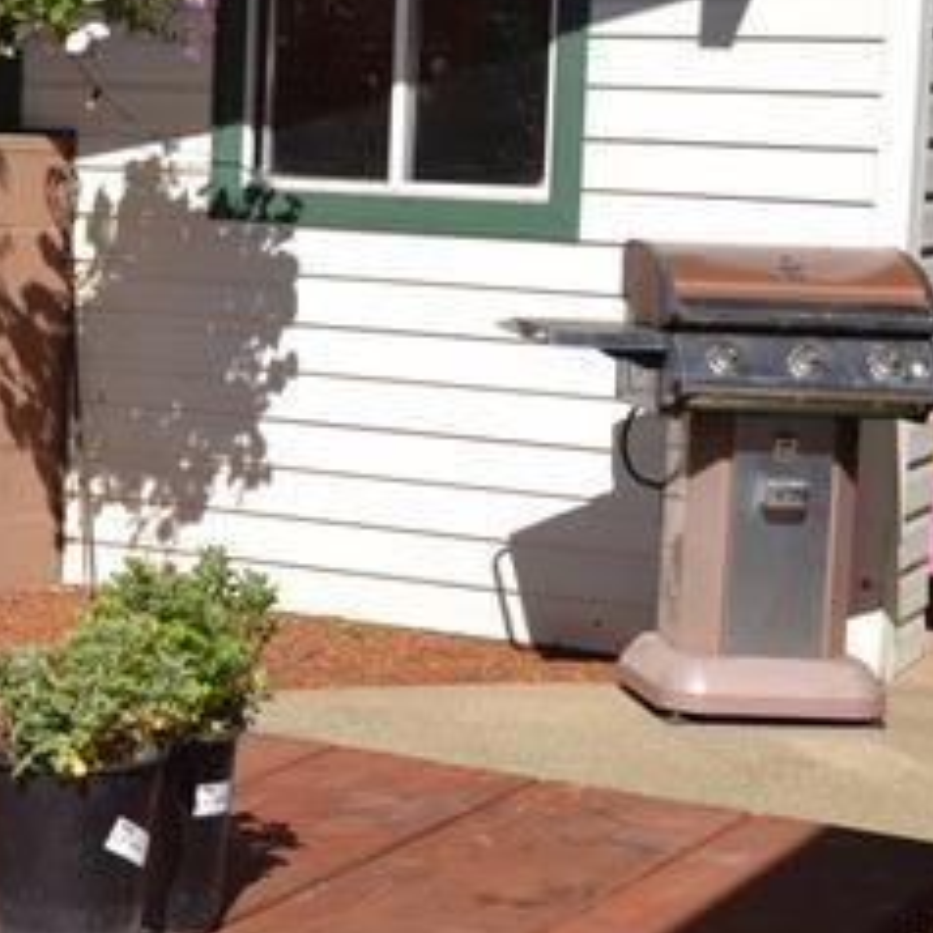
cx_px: -235
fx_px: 2927
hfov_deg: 17.2
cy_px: 398
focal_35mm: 96
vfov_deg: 18.1
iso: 100
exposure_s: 1/200
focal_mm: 28
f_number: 9
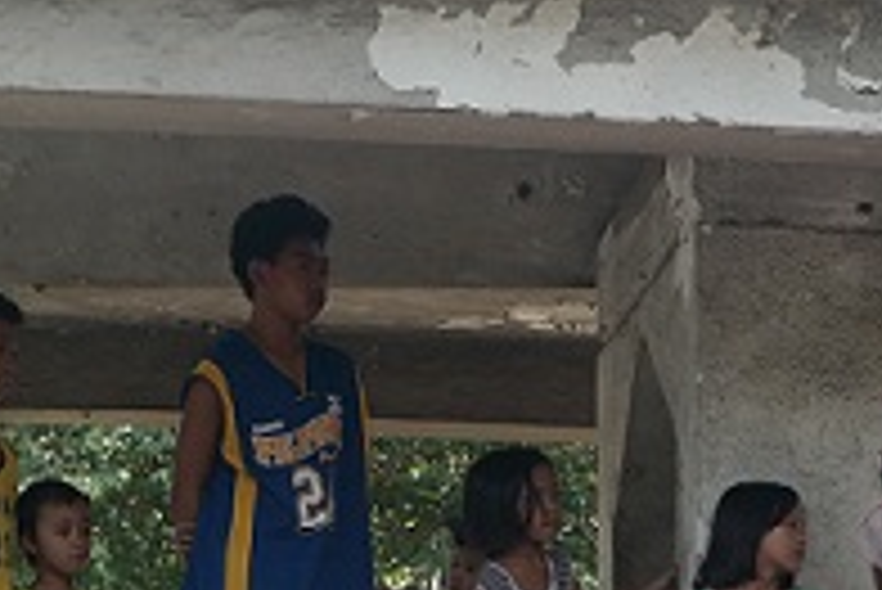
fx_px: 2942
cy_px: 635
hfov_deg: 17.0
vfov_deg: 11.3
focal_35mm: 120
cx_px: 594
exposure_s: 1/200
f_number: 5.6
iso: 100
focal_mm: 21
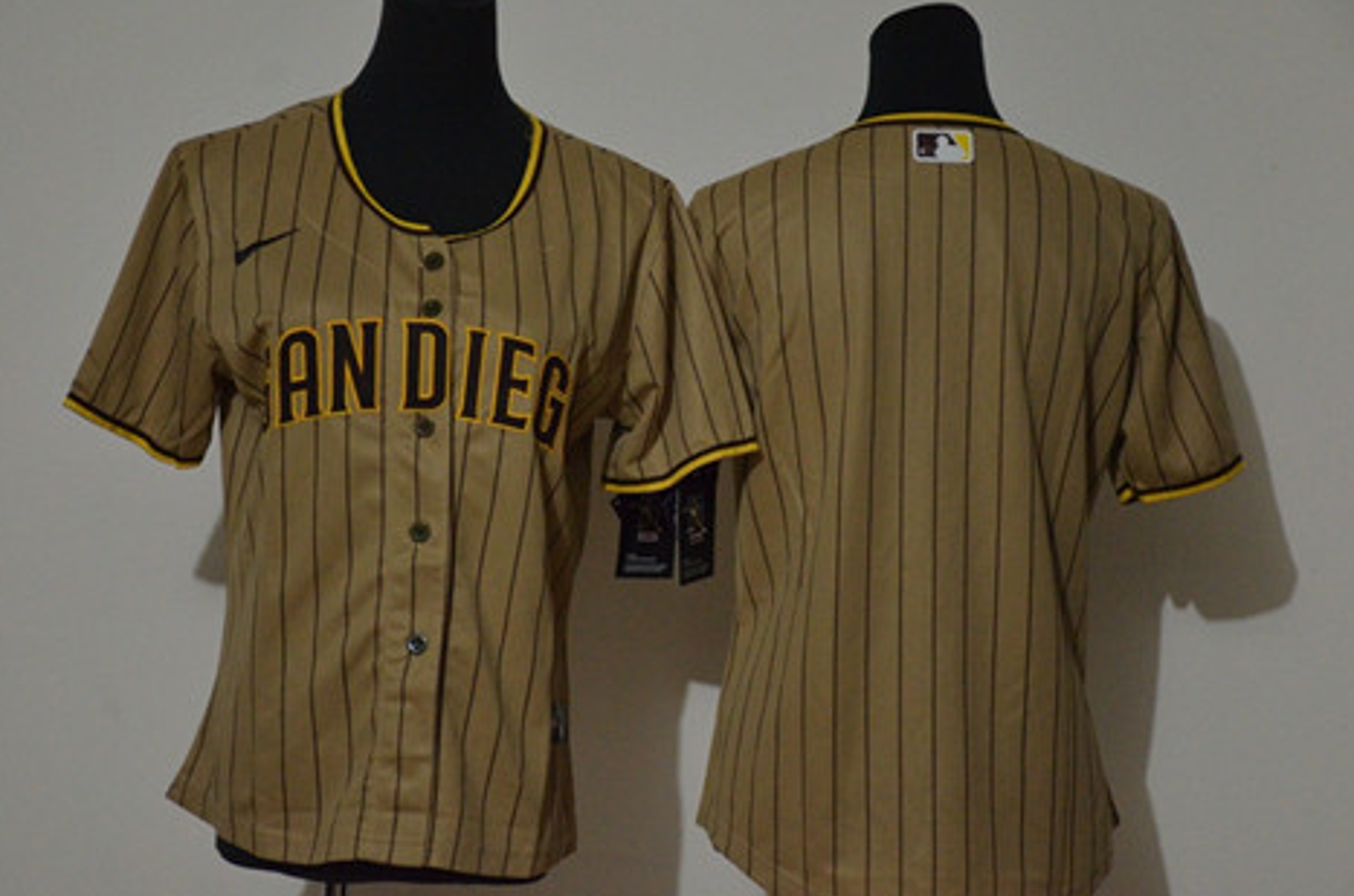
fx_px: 3377
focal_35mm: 90
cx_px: 658
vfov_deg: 15.1
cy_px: 445
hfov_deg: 22.7
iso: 4000
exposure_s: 1/30
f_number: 4.8
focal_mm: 56
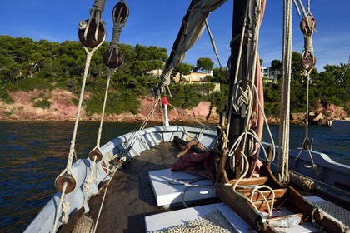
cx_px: 175
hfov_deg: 73.7
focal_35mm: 24
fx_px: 233
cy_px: 116
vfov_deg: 53.1
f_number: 8
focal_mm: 24
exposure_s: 1/500
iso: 200
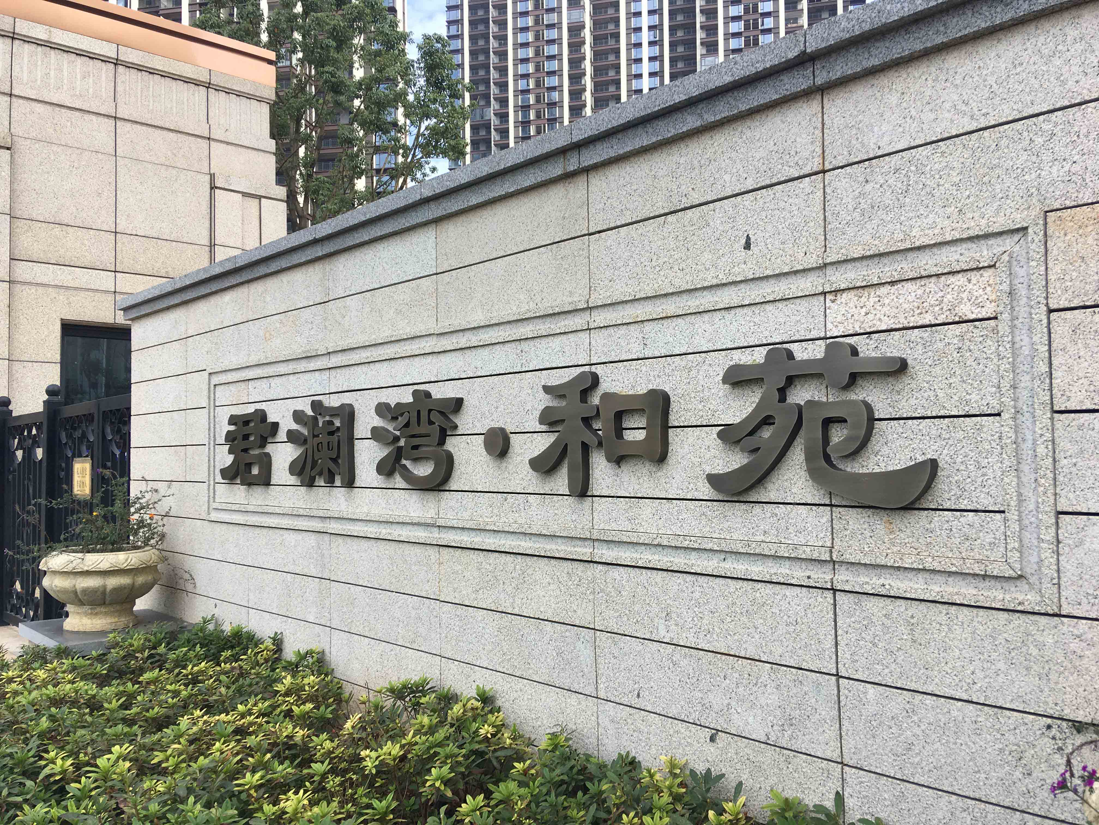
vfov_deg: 48.2
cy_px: 412
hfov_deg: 61.7
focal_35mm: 29
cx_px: 550
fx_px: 921
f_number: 2.2
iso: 25
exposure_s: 1/635
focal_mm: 4.15
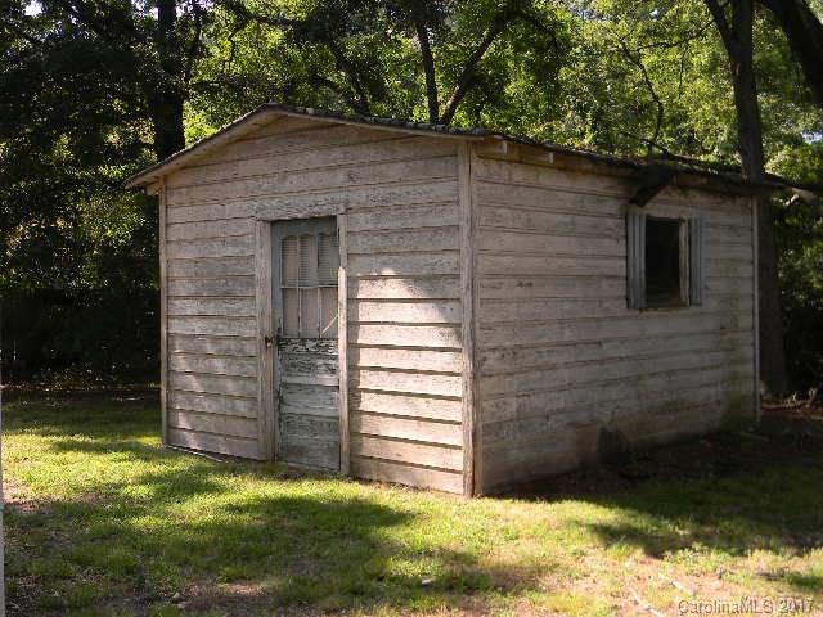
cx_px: 412
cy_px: 308
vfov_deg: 35.1
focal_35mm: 41
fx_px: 975
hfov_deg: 45.8
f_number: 3.8
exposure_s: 1/160
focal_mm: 7.3
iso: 80
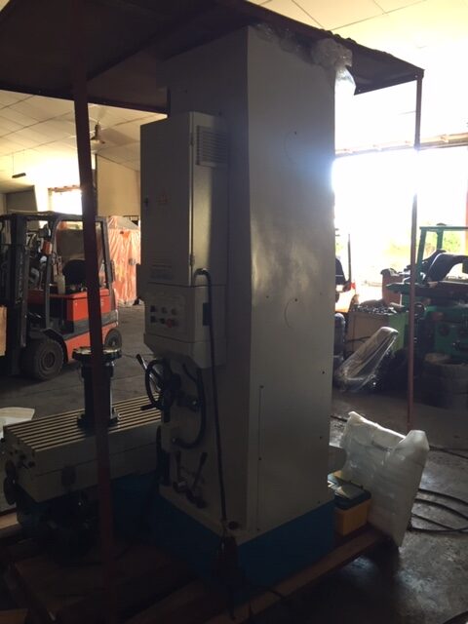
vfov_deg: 61.7
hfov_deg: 48.2
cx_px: 234
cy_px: 312
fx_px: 523
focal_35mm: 29
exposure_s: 1/33
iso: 80
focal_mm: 4.15
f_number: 2.2
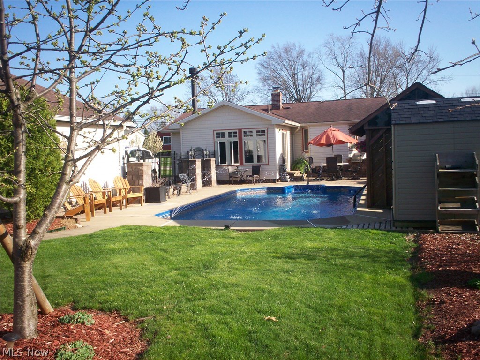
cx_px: 240
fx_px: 499
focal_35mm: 36
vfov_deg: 39.7
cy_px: 180
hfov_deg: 51.4
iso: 100
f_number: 4.5
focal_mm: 6
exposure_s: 1/324
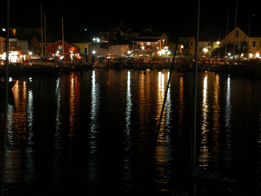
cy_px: 98
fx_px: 1161
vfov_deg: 9.6
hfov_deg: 12.8
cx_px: 130
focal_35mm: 154
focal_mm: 32
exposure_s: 1
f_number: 5.1
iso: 400
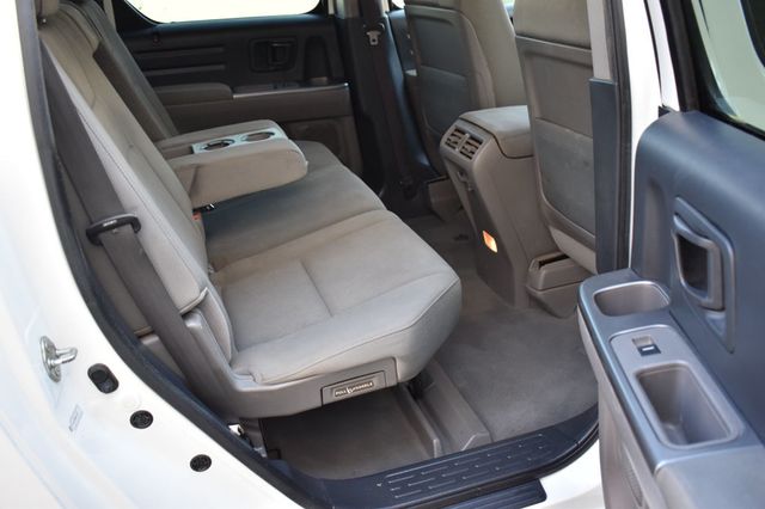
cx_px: 382
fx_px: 701
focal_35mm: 33
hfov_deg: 57.2
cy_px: 254
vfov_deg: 39.9
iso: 400
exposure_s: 1/60
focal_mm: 22
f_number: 4
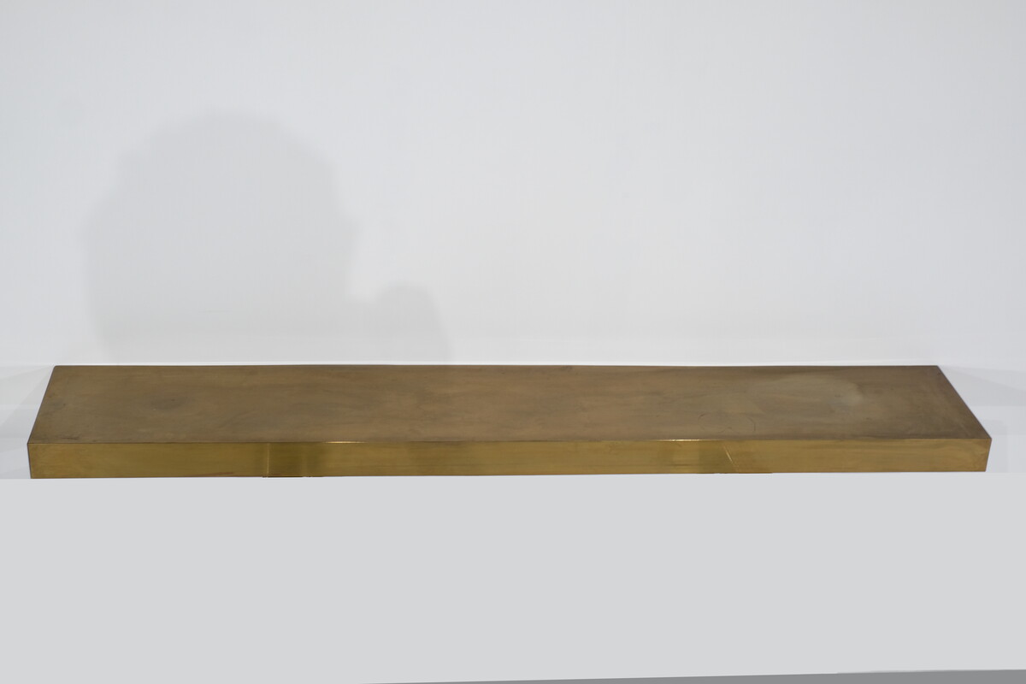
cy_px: 342
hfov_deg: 37.5
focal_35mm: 53
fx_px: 1510
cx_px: 513
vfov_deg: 25.5
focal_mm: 35
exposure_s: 1/75
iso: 800
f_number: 5.6
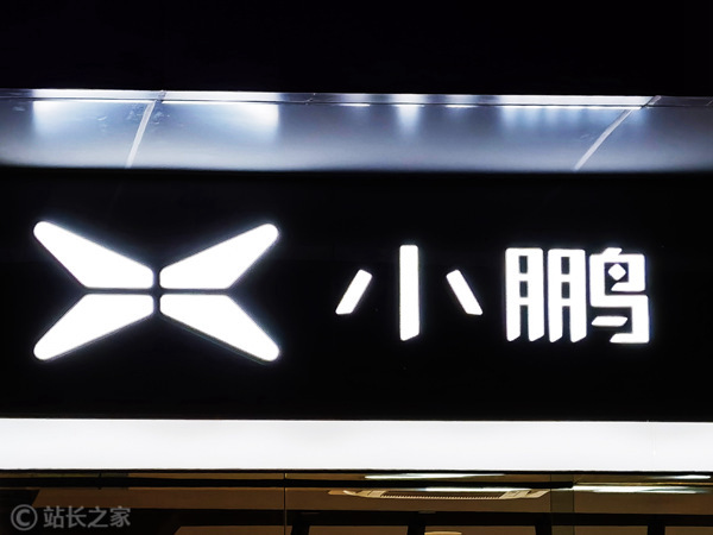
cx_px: 356
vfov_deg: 5.6
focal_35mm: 267
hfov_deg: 7.4
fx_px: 5500
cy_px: 268
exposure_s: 1/100
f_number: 2.4
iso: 50
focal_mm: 7.48
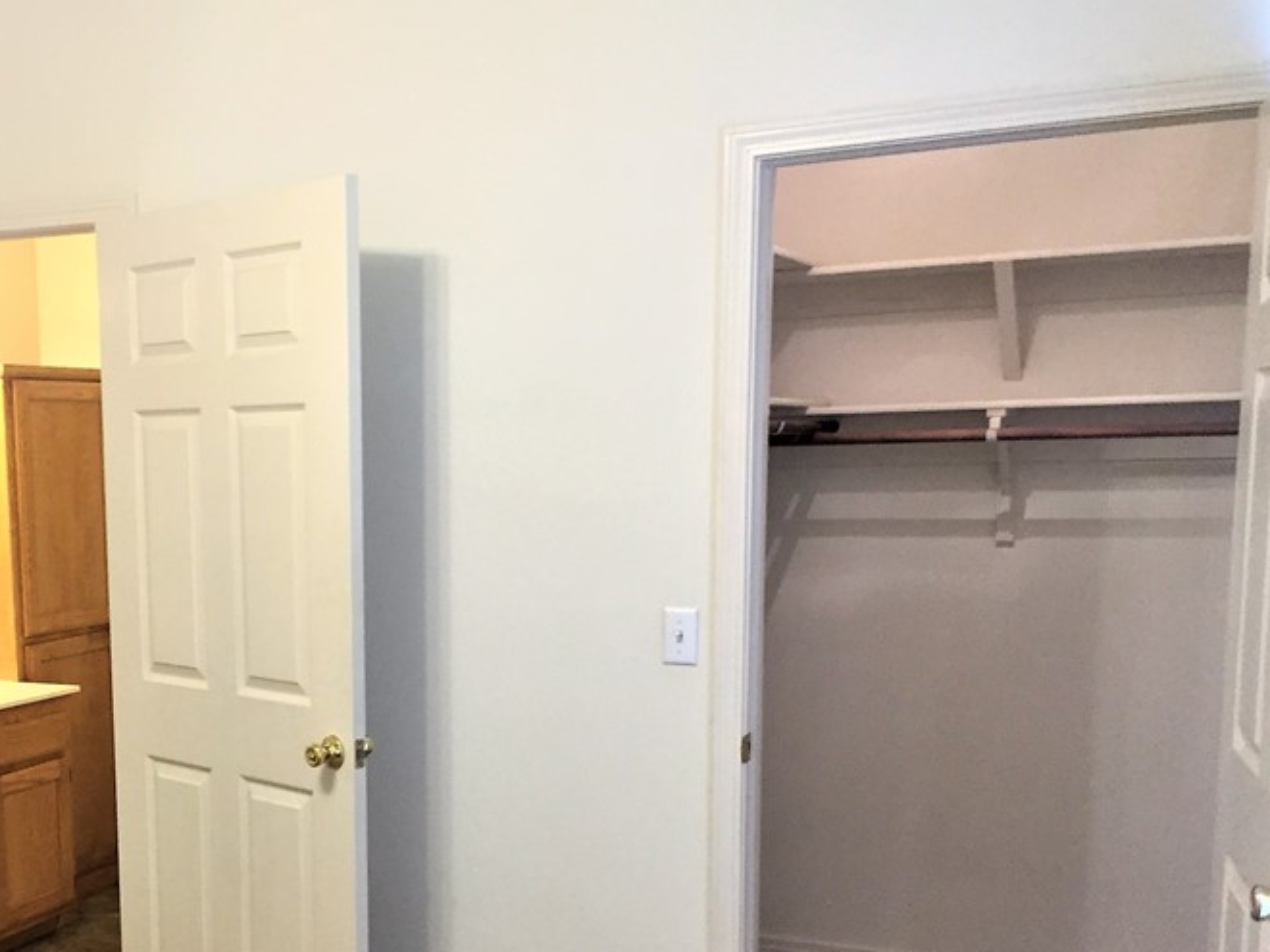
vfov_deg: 31.7
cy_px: 689
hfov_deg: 41.0
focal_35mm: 45
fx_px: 1651
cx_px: 329
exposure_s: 1/30
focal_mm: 4.15
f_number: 2.2
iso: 125
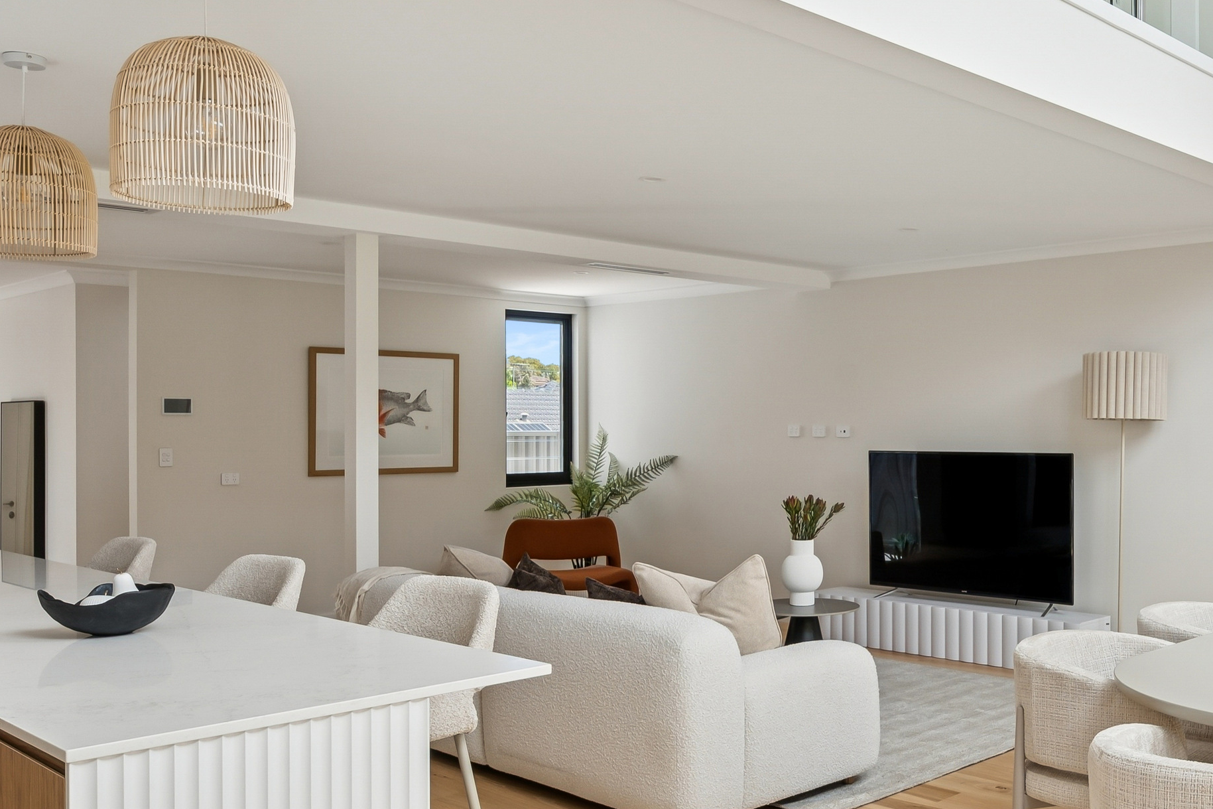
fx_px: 1216
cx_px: 879
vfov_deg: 36.8
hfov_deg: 51.2
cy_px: 436
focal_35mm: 36
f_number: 9
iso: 400
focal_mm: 16.5
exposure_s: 1/160
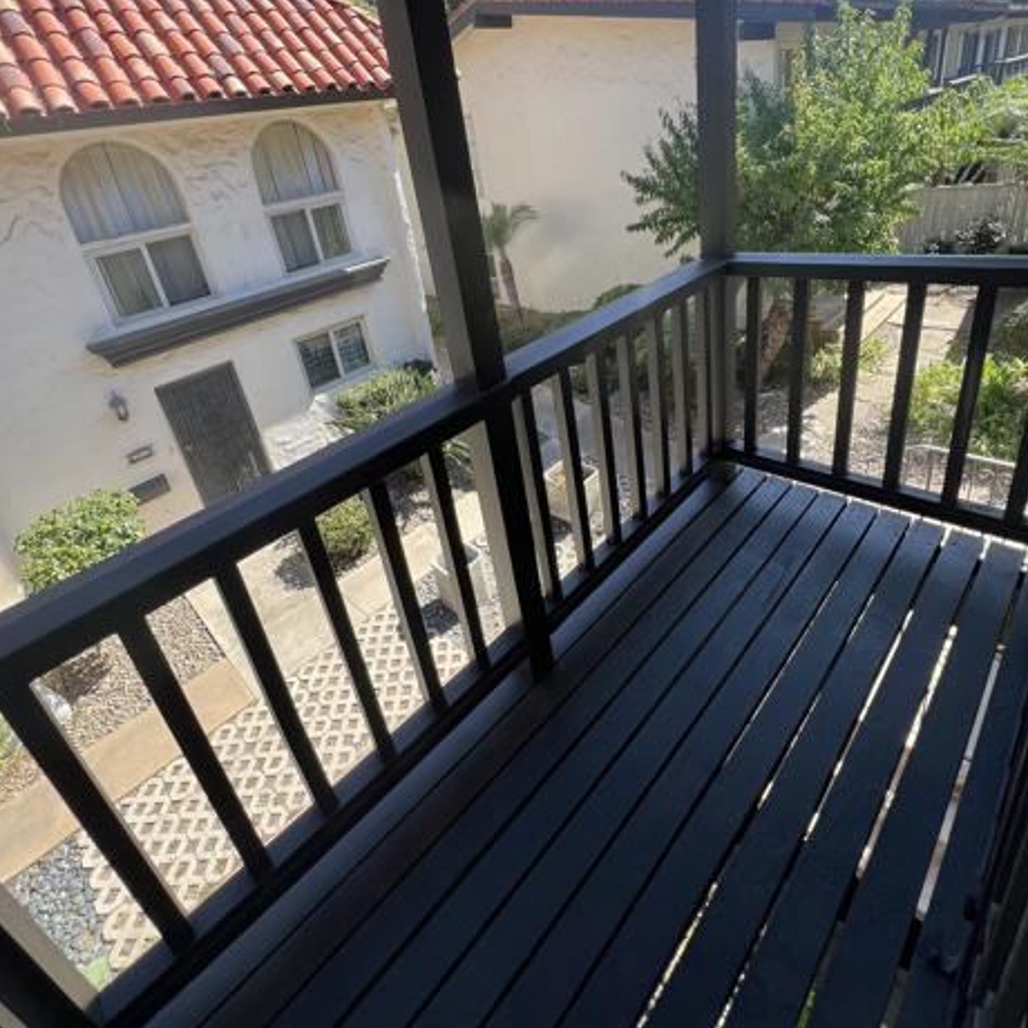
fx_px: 538
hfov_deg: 87.4
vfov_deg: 85.7
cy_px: 384
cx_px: 494
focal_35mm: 16
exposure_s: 1/322
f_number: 1.8
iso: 32
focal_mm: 1.57
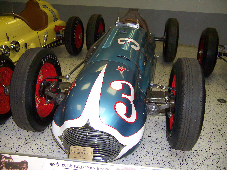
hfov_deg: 55.4
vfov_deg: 42.9
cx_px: 114
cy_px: 85
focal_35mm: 33
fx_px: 216
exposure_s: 1/60
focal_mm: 5.5
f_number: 2.8
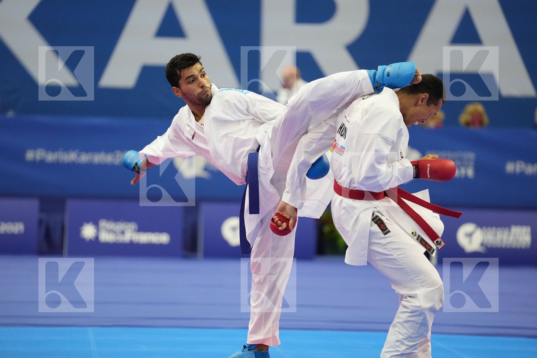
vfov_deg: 6.9
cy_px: 179
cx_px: 268
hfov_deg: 10.3
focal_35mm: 200
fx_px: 2983
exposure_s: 1/1000
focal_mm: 200
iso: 3200
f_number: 2.8
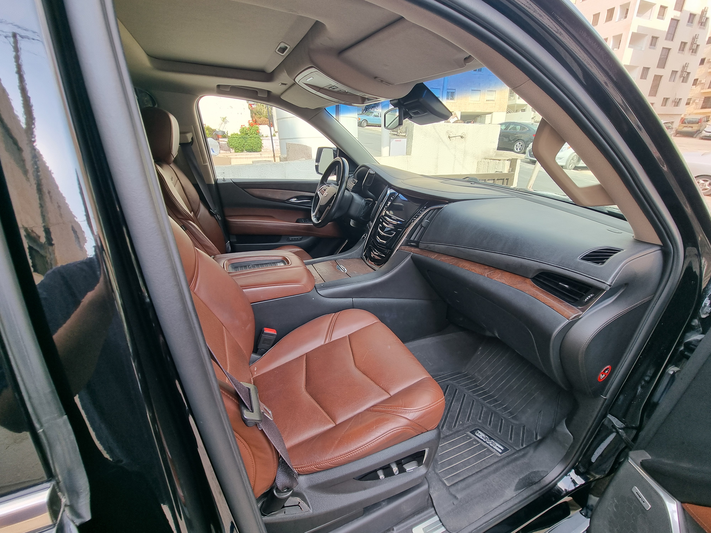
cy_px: 266
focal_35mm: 13
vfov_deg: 89.9
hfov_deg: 106.2
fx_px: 267
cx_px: 356
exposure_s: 1/232
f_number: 2.2
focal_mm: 2.2
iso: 50
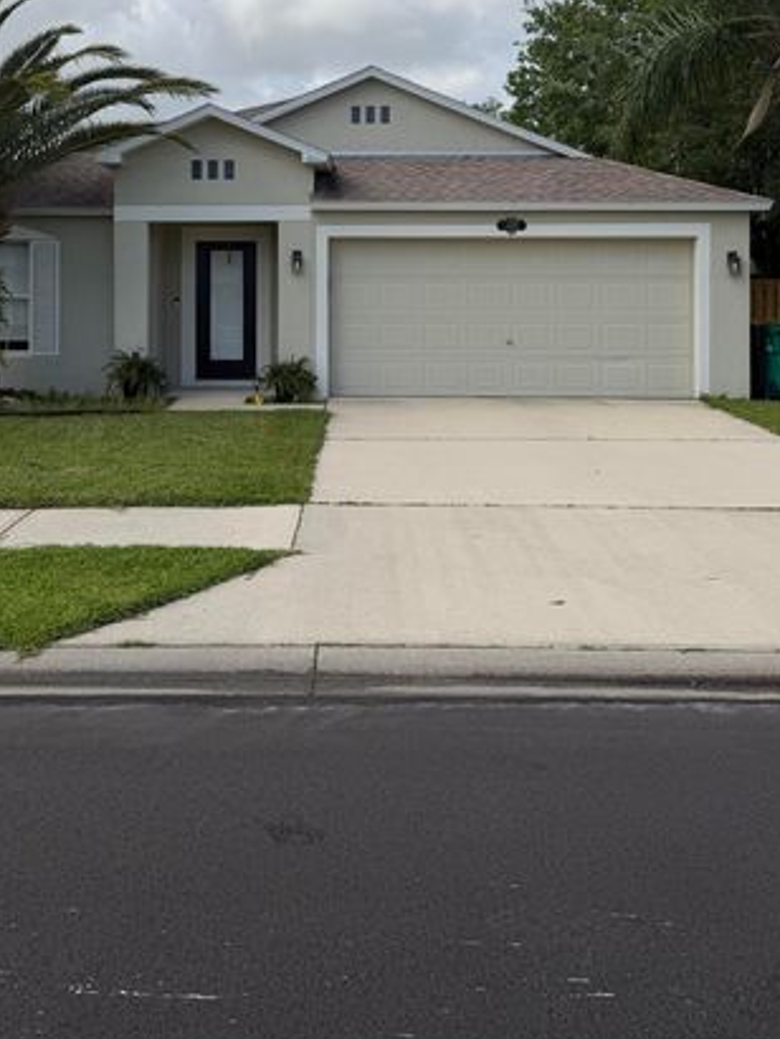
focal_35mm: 39
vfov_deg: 46.6
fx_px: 1170
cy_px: 298
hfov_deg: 36.8
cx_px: 329
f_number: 1.78
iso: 80
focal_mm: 6.76
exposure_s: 1/6173
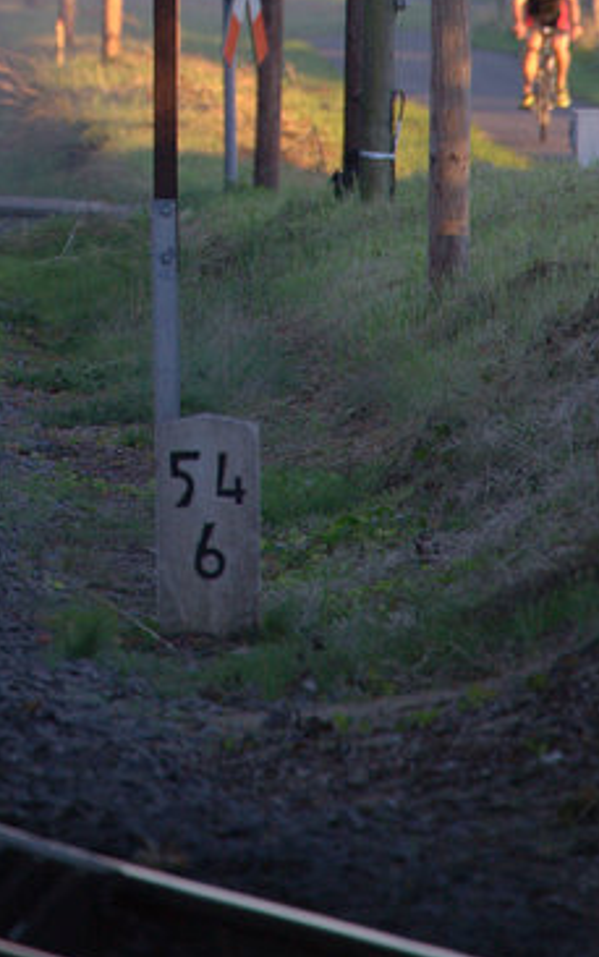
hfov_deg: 1.4
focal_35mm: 972
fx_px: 25368
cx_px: -114
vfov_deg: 2.2
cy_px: -288
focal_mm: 300
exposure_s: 1/200
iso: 400
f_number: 5.6
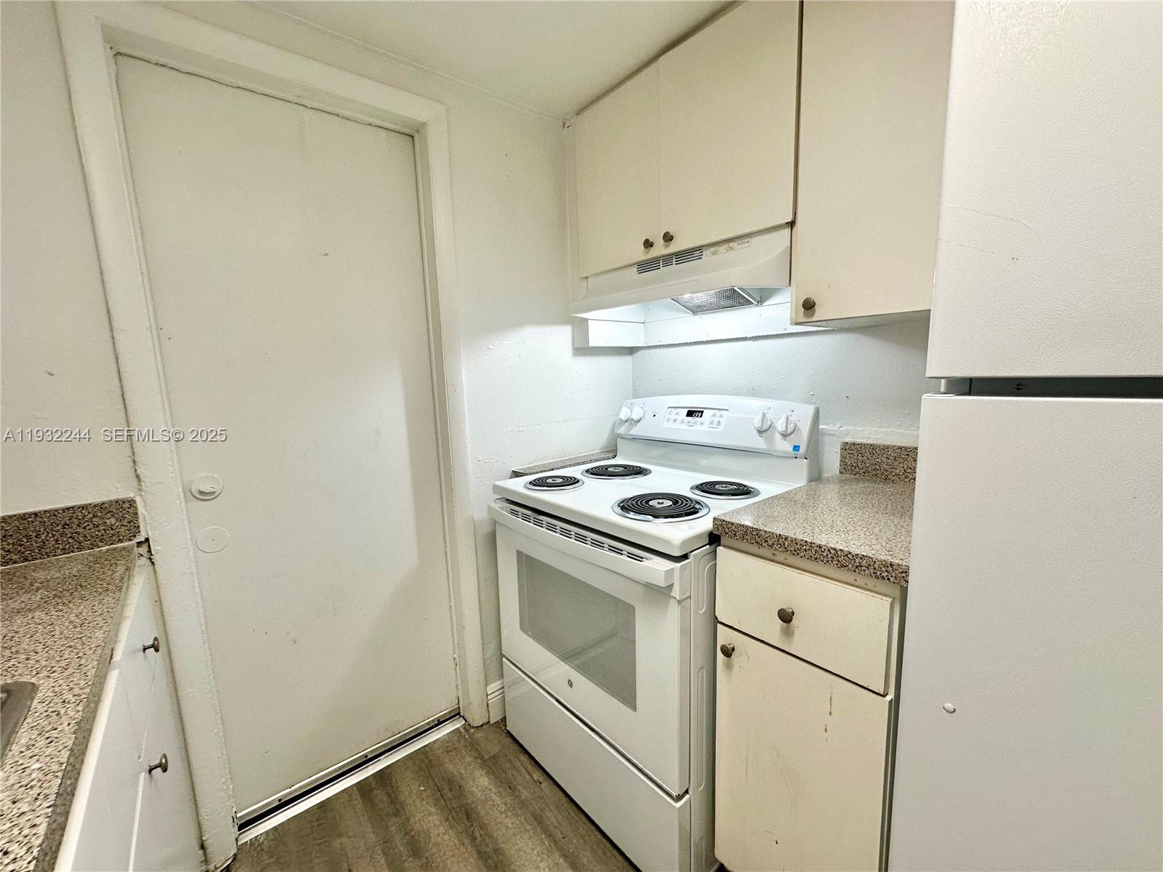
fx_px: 470
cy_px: 436
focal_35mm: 14
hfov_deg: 102.1
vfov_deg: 85.7
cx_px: 582
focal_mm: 2.22
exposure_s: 1/120
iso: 100
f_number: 2.2
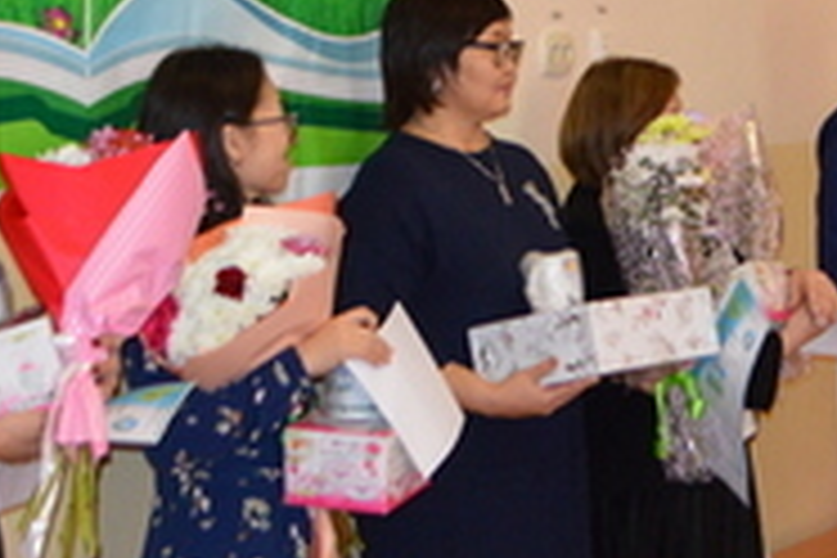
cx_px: 999
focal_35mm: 116
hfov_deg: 16.9
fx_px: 2697
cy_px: -176
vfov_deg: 11.5
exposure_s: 1/60
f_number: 3.5
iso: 560
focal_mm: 18
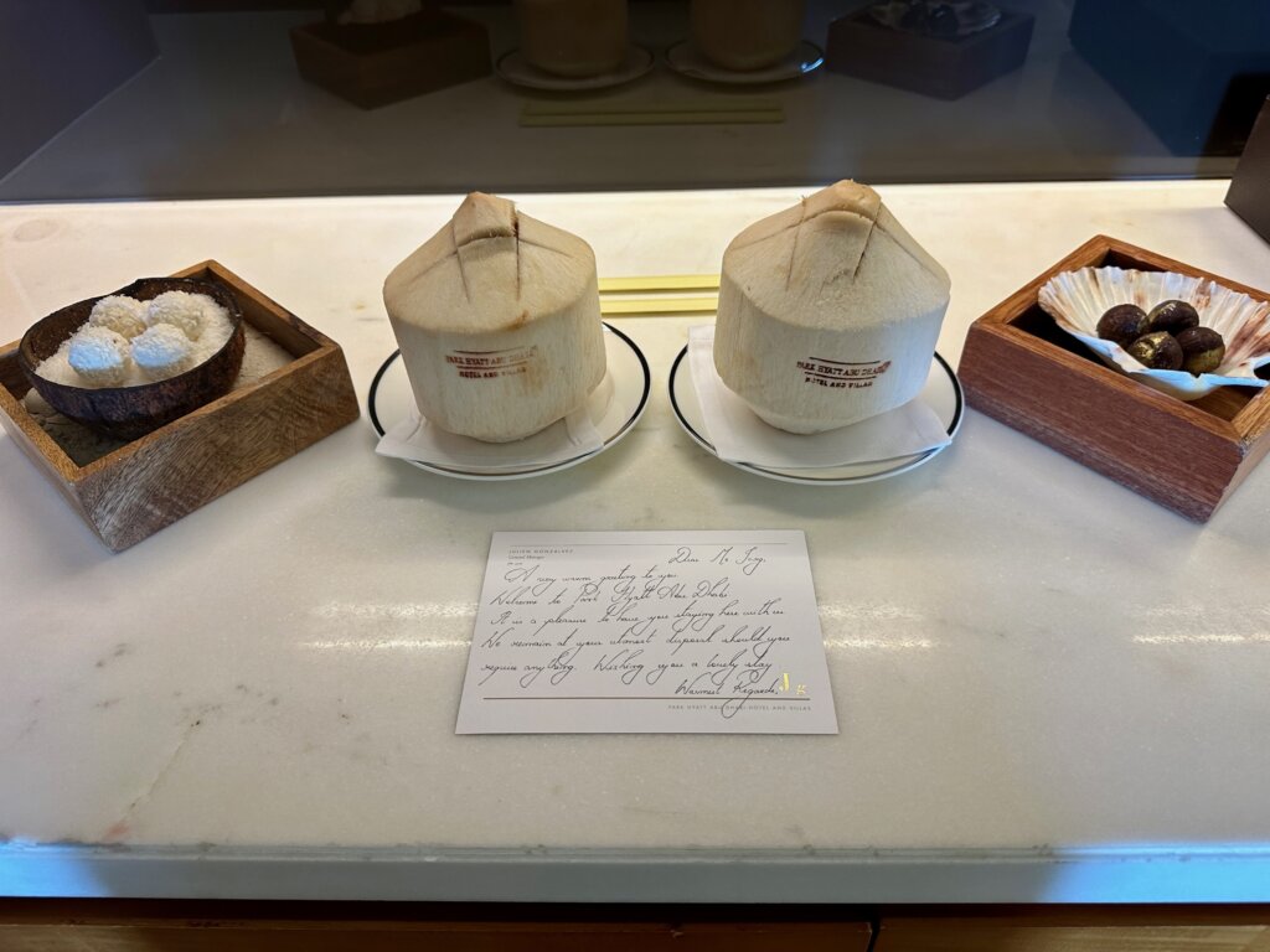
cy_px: 476
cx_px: 635
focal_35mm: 24
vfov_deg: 56.8
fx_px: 881
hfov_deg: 71.6
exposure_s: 1/100
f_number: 1.78
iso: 125
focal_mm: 6.86
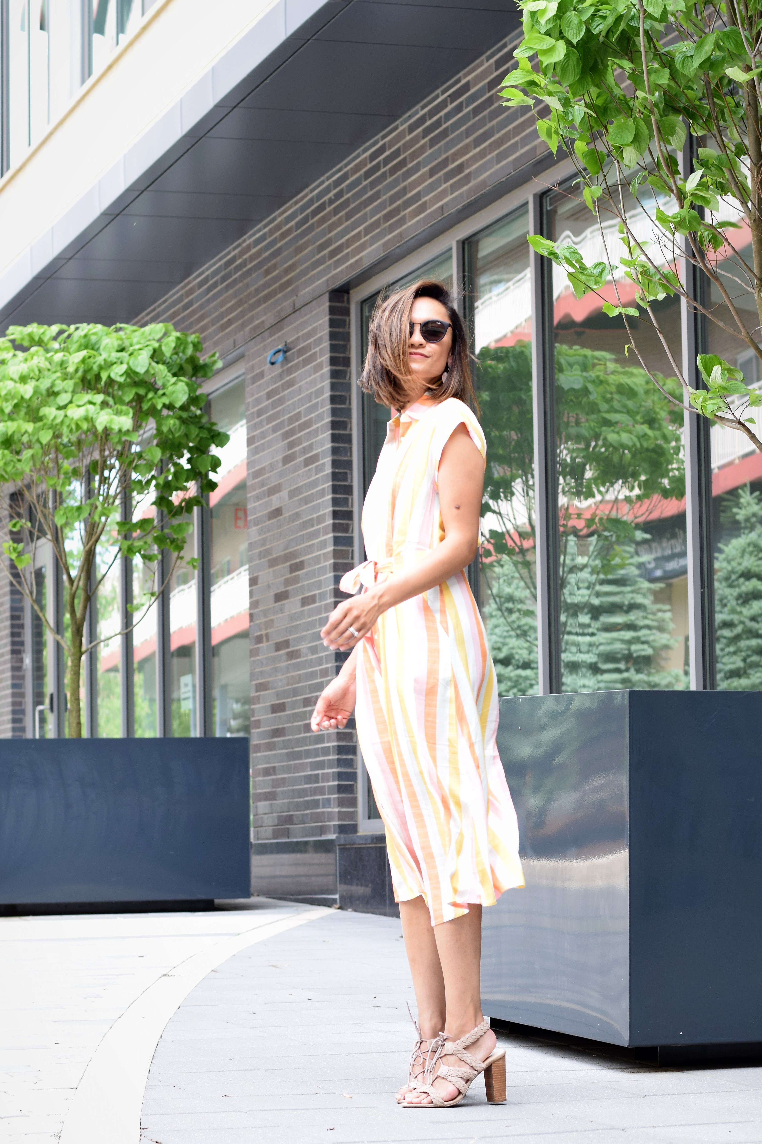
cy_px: 657
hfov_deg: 15.2
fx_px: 2857
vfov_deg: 22.6
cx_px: 439
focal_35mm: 90
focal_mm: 50
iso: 400
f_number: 4
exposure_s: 1/250
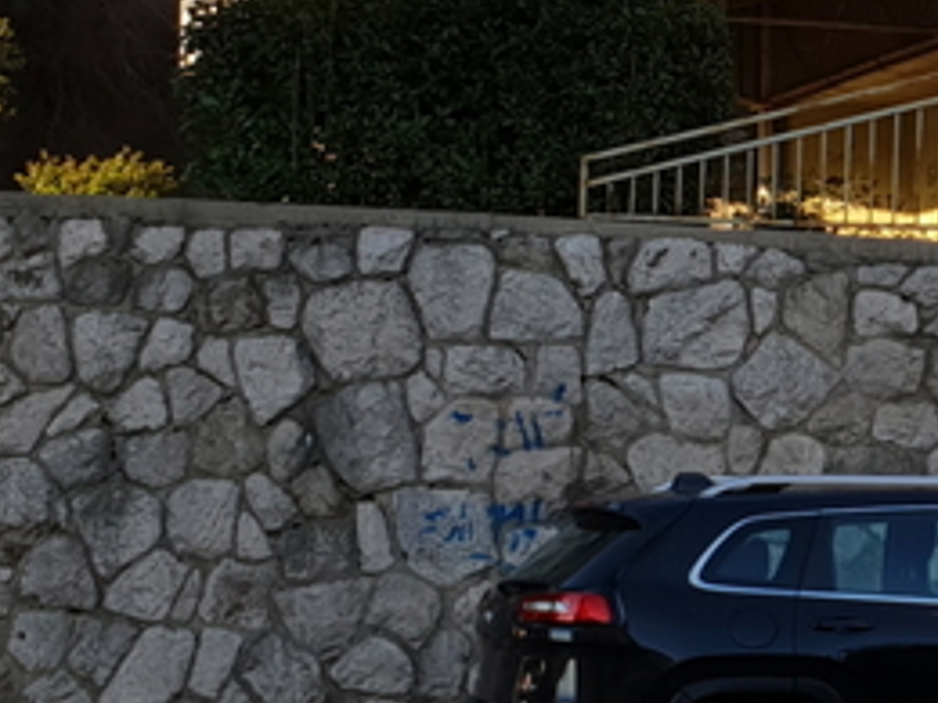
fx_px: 3252
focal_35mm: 120
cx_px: 1605
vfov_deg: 12.3
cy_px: 112
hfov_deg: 14.7
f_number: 2.4
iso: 50
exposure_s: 1/343
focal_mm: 4.3
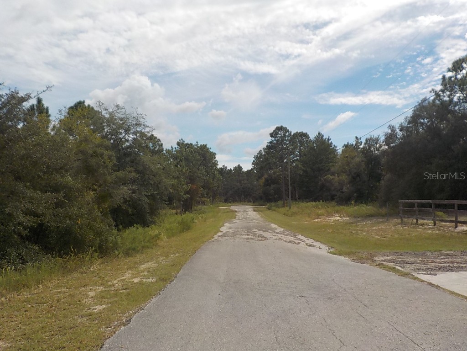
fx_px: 405
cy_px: 176
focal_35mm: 30
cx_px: 234
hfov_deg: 60.0
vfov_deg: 46.8
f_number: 6.6
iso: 125
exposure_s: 1/640
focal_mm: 4.1
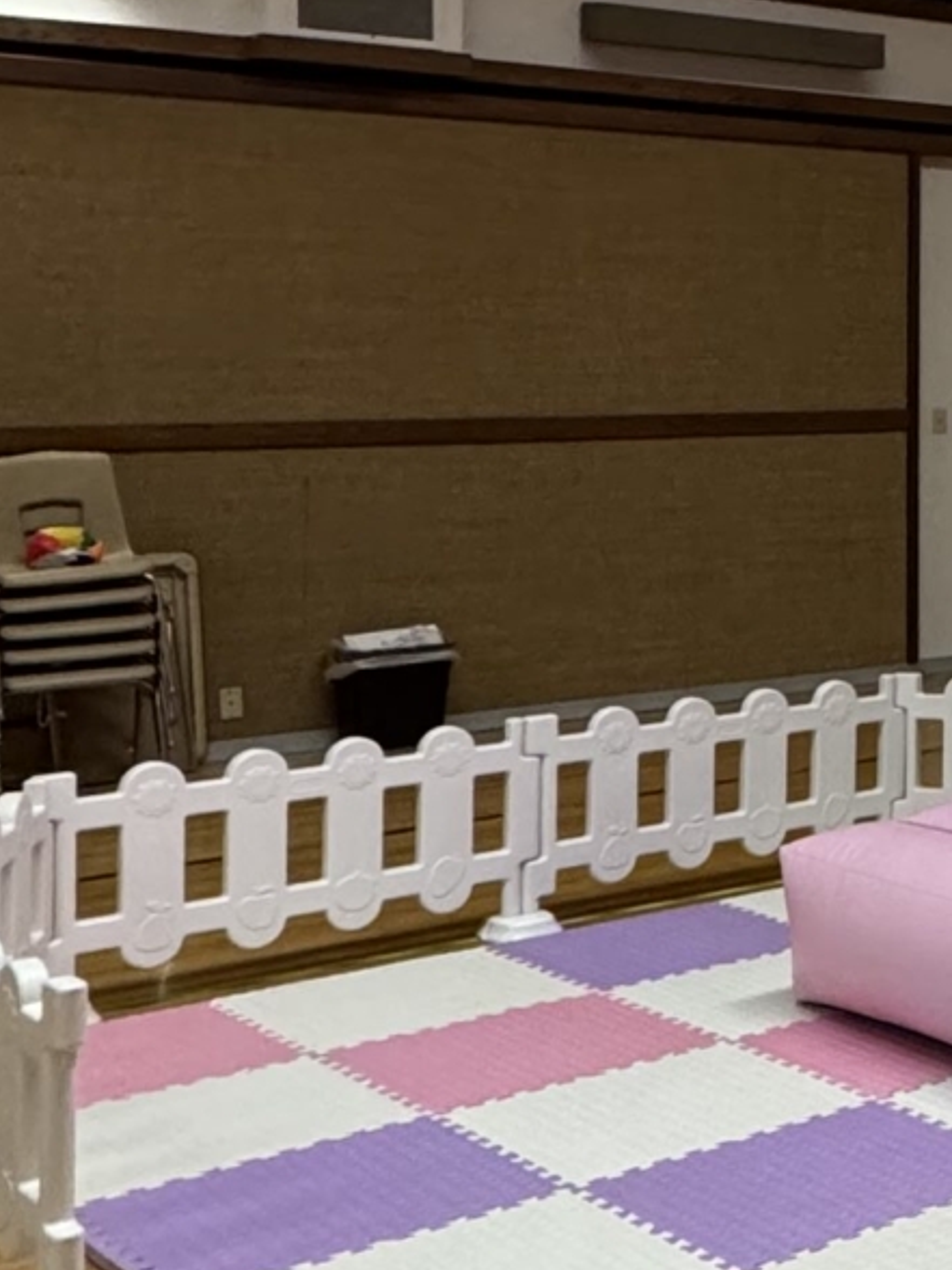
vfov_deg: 31.3
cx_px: 1779
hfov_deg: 18.2
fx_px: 2237
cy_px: 356
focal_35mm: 61
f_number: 2.2
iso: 320
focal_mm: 2.22
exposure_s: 1/120
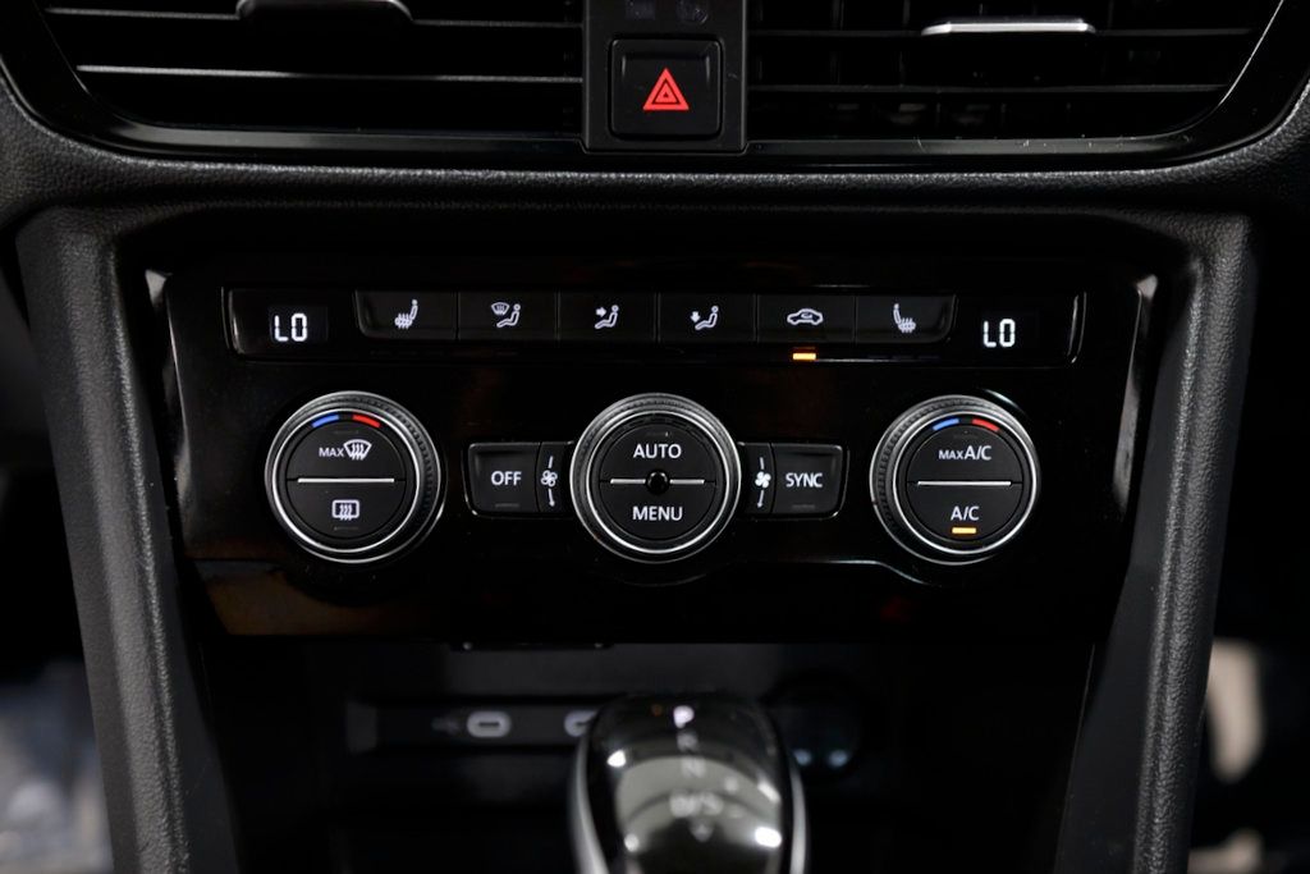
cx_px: 655
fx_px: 1892
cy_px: 437
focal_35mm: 52
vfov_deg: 26.0
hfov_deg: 38.2
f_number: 4.5
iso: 1000
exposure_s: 1/100
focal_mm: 52
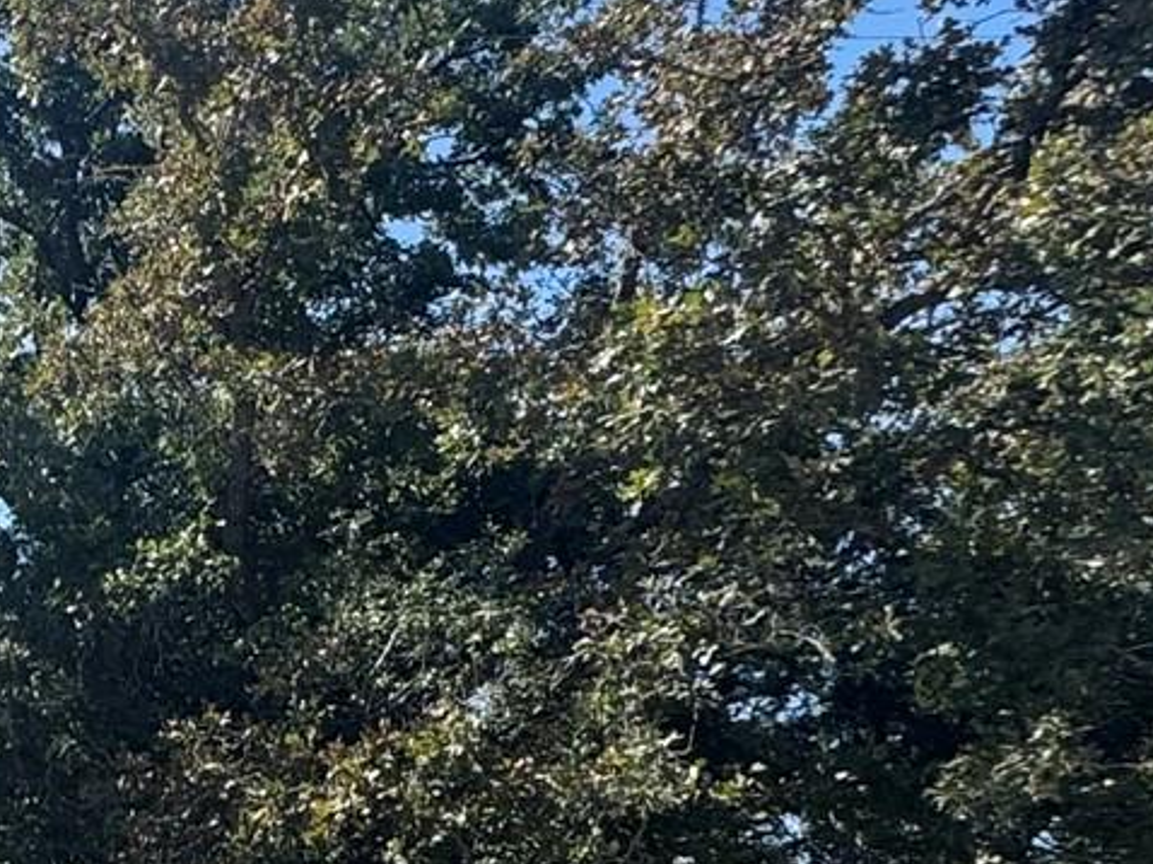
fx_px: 1997
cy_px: 874
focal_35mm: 60
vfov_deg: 23.3
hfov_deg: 23.9
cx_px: -668
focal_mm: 2.22
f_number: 2.2
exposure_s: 1/763
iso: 40
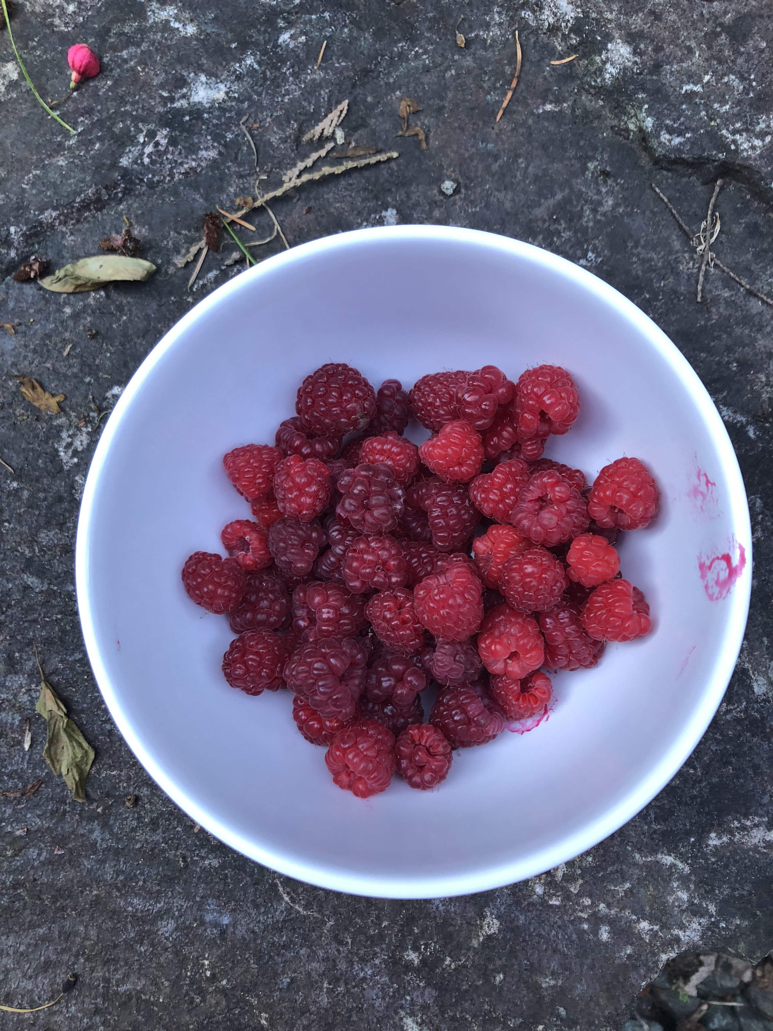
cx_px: 386
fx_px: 834
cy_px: 516
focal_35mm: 28
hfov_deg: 49.7
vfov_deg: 63.4
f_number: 1.8
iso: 32
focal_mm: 3.99
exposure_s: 1/33
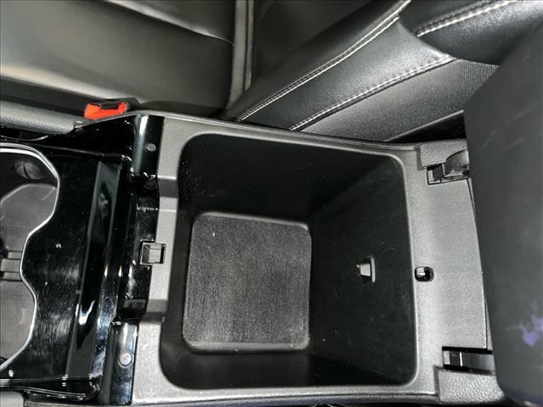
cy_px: 204
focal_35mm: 26
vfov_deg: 53.1
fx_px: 408
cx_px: 272
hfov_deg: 67.3
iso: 50
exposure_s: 1/4
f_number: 1.5
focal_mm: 5.7
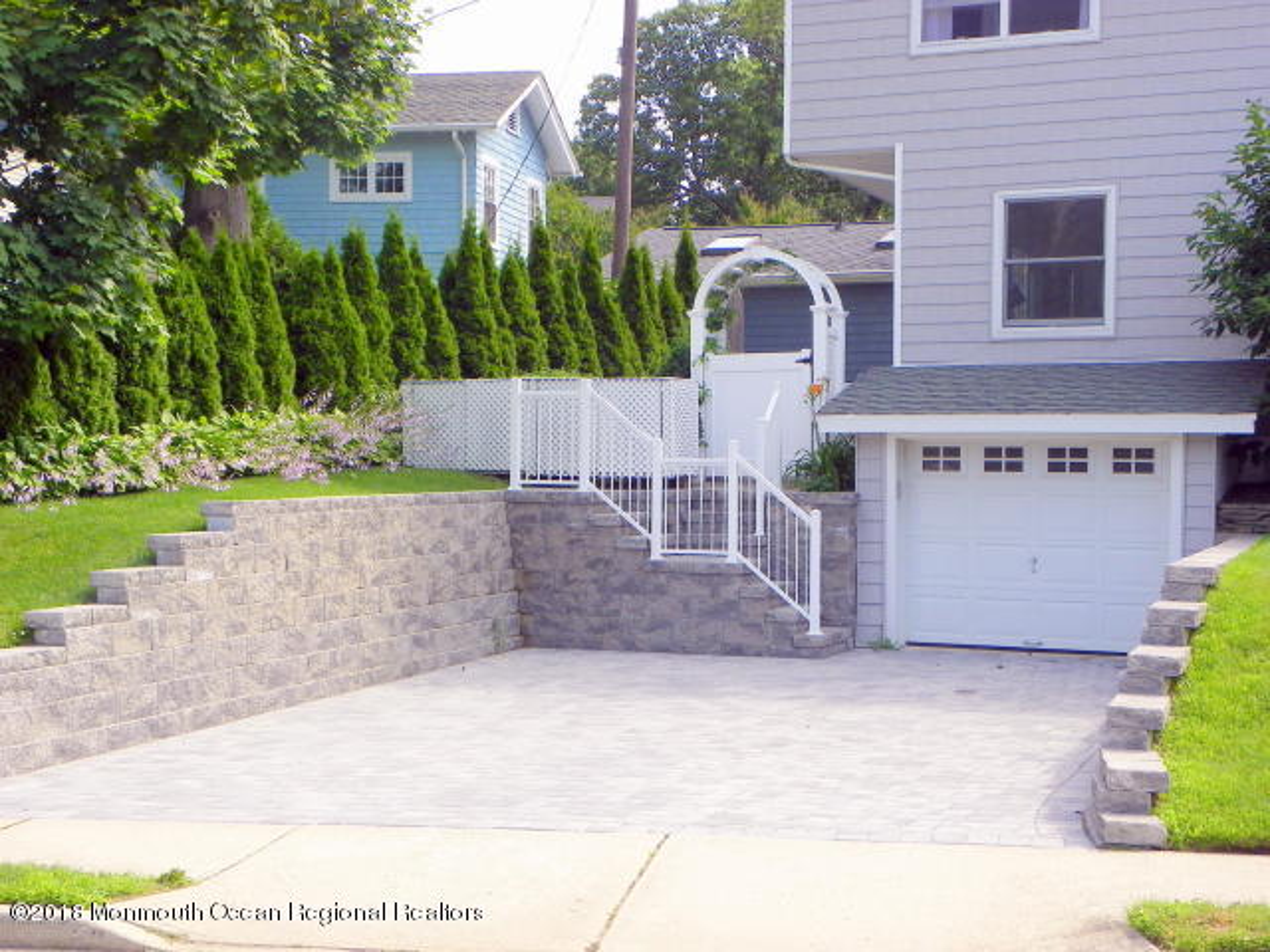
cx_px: 635
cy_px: 476
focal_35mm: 58
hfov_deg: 33.2
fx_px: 2128
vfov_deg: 25.2
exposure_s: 1/160
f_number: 5
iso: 64
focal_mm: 10.3
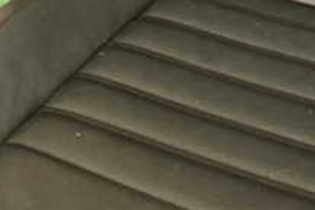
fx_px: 657
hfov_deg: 26.5
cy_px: 205
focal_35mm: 75
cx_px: 250
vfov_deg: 17.8
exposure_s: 1/40
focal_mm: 4.5
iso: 200
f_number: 2
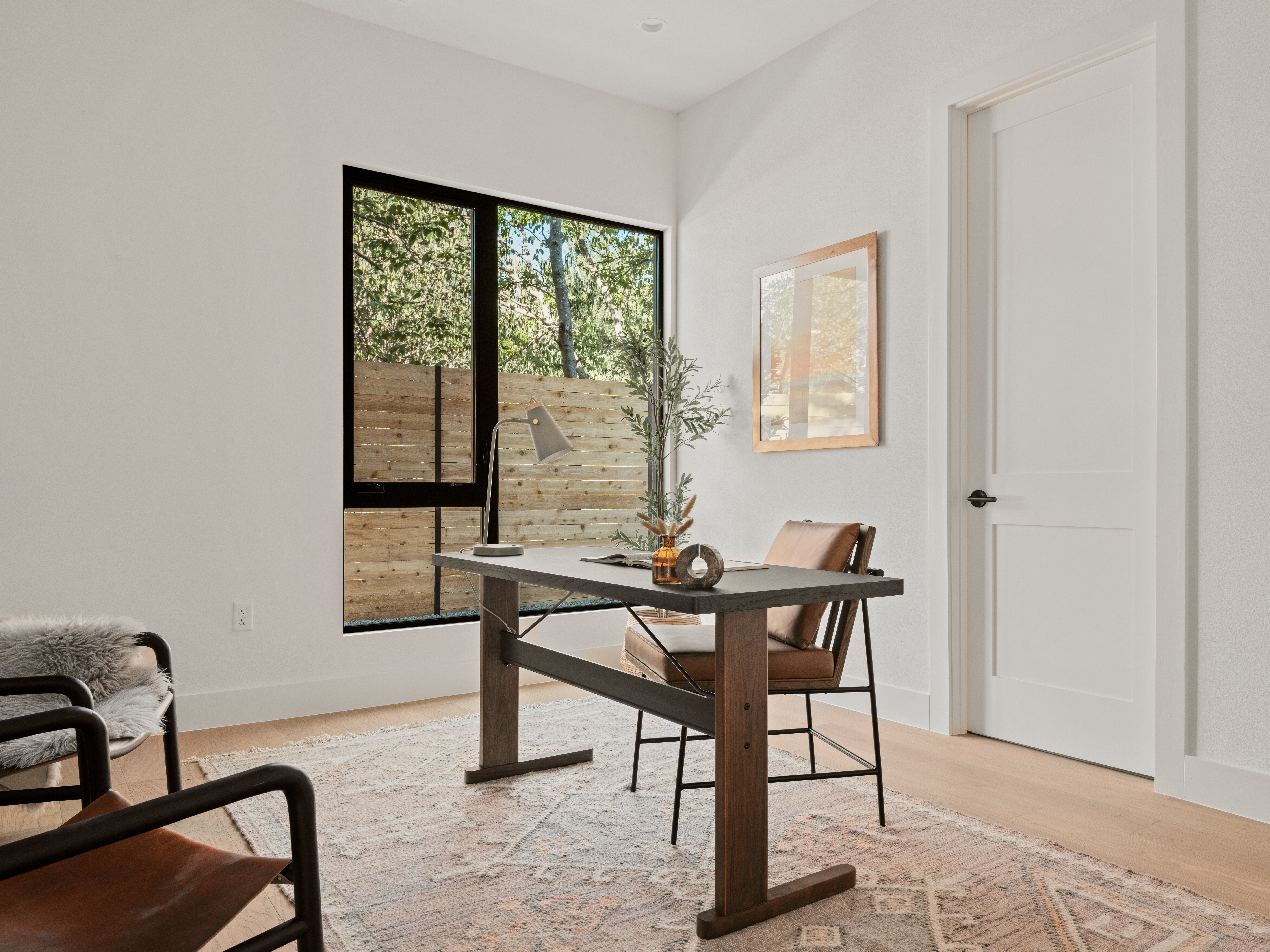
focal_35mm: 24
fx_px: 880
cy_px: 476
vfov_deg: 56.8
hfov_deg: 71.6
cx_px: 635
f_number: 13
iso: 320
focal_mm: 30.3
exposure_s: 2.5
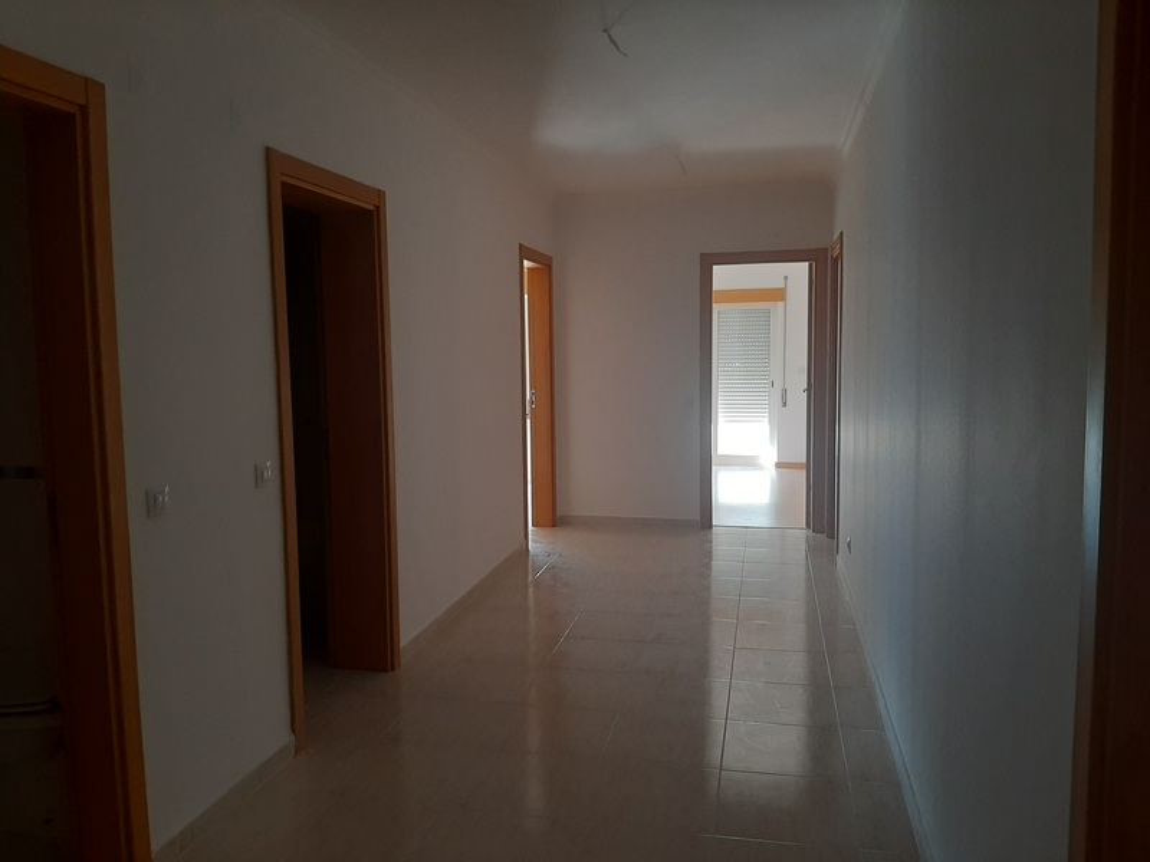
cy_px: 431
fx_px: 897
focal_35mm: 27
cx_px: 575
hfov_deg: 65.3
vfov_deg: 51.4
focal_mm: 3.93
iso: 160
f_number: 1.7
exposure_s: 1/50
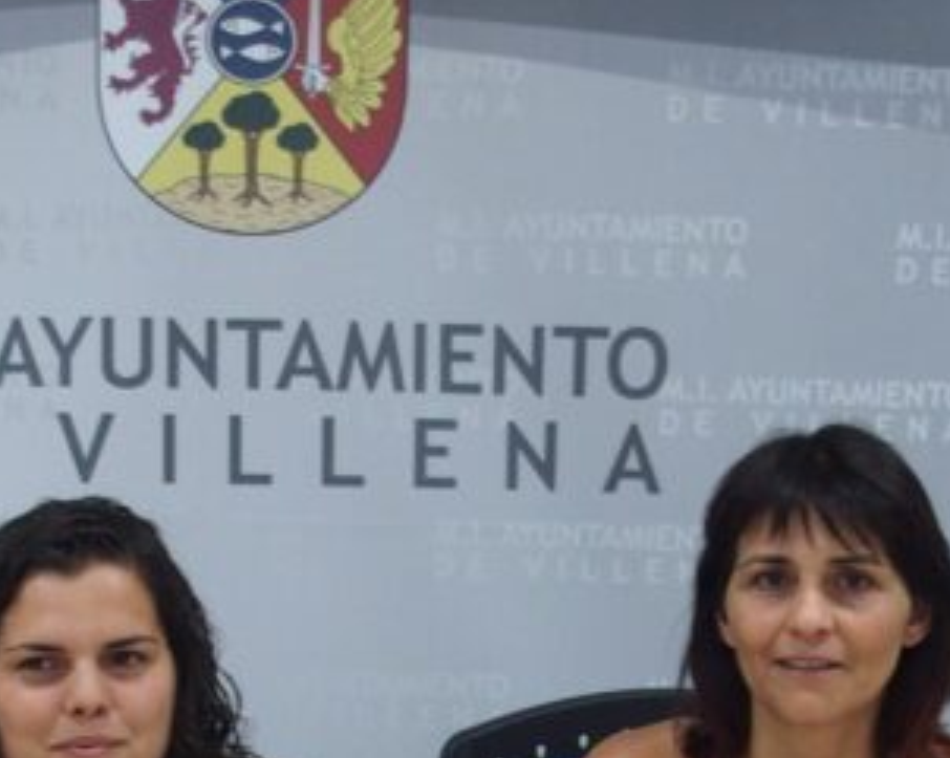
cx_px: 377
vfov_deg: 16.6
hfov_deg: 22.0
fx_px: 2444
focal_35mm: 87
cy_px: 1003
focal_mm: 6
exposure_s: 1/30
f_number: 2.8
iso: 250
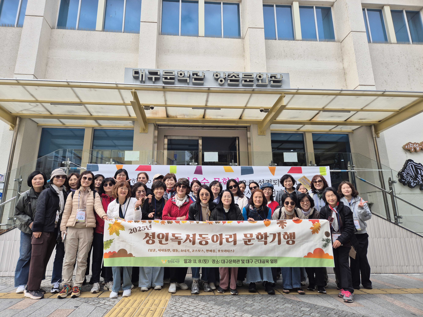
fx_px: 281
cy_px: 158
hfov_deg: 73.9
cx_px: 212
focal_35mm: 23
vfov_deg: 58.9
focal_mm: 5.4
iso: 25
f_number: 1.8
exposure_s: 1/542
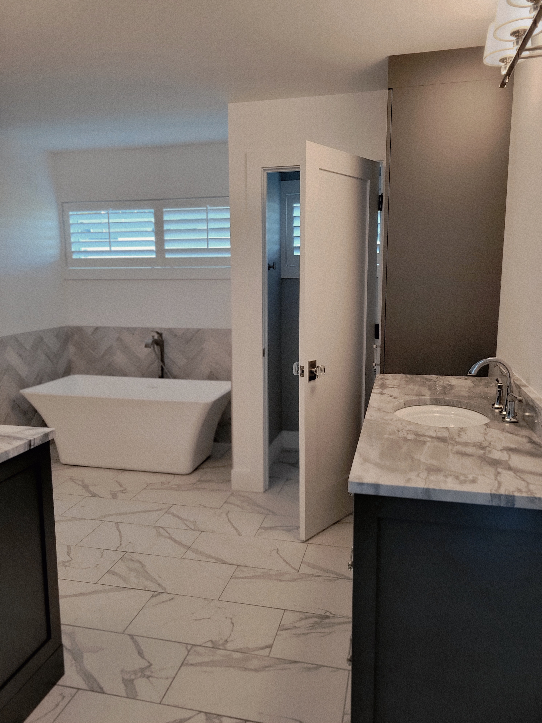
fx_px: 543
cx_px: 271
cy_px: 362
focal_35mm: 26
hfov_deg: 53.1
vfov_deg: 67.3
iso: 200
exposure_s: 1/120
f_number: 1.8
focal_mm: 5.4
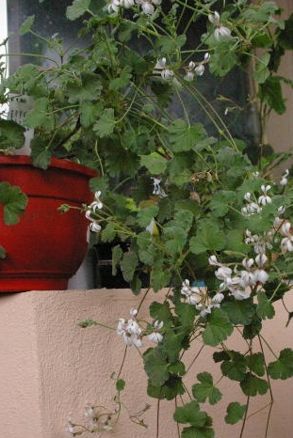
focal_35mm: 40
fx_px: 488
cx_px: 181
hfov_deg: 33.3
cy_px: 276
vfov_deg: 48.0
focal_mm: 18
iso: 3200
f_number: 8
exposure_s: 1/125
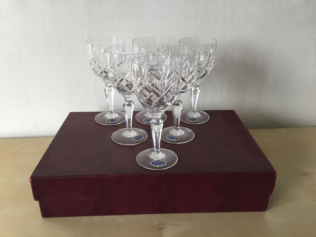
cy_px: 118
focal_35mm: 31
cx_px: 158
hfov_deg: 58.4
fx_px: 283
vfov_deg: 45.4
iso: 32
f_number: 2.4
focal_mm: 3.3
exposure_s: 1/33
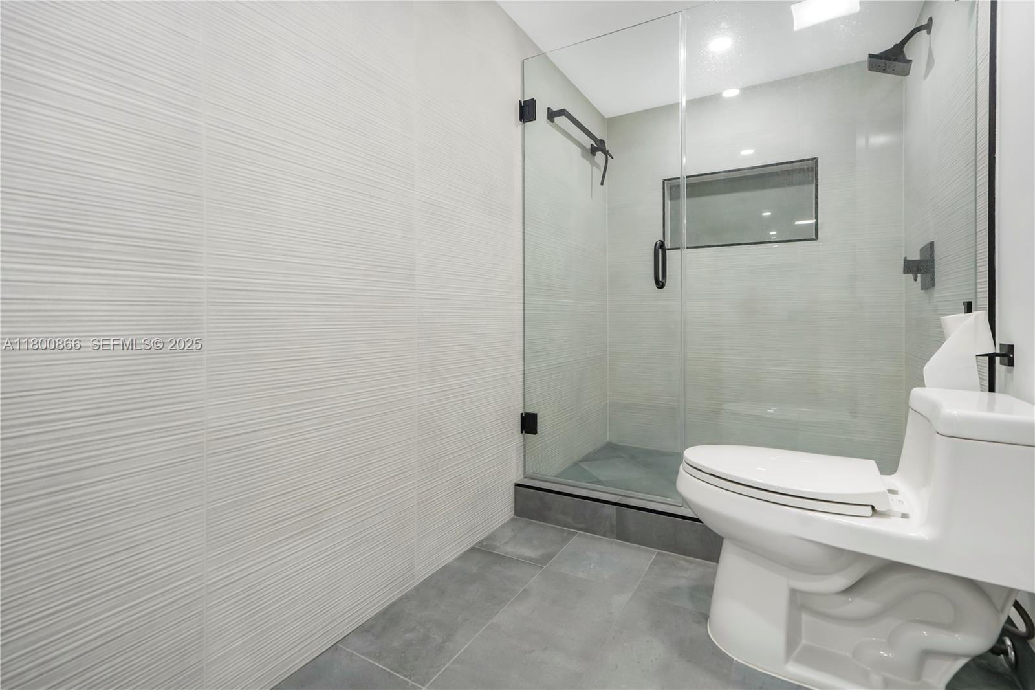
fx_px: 460
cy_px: 345
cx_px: 518
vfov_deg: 73.7
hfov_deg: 96.7
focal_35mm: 16
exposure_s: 1/100
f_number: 5
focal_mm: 16
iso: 640
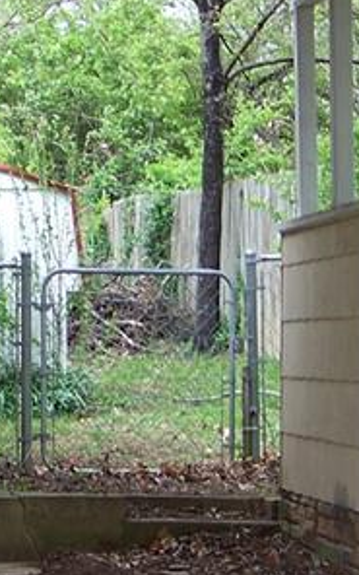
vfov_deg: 15.8
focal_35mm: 132
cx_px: 8
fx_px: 2066
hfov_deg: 9.9
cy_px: 212
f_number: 2.8
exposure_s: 1/125
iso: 64
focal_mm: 5.85
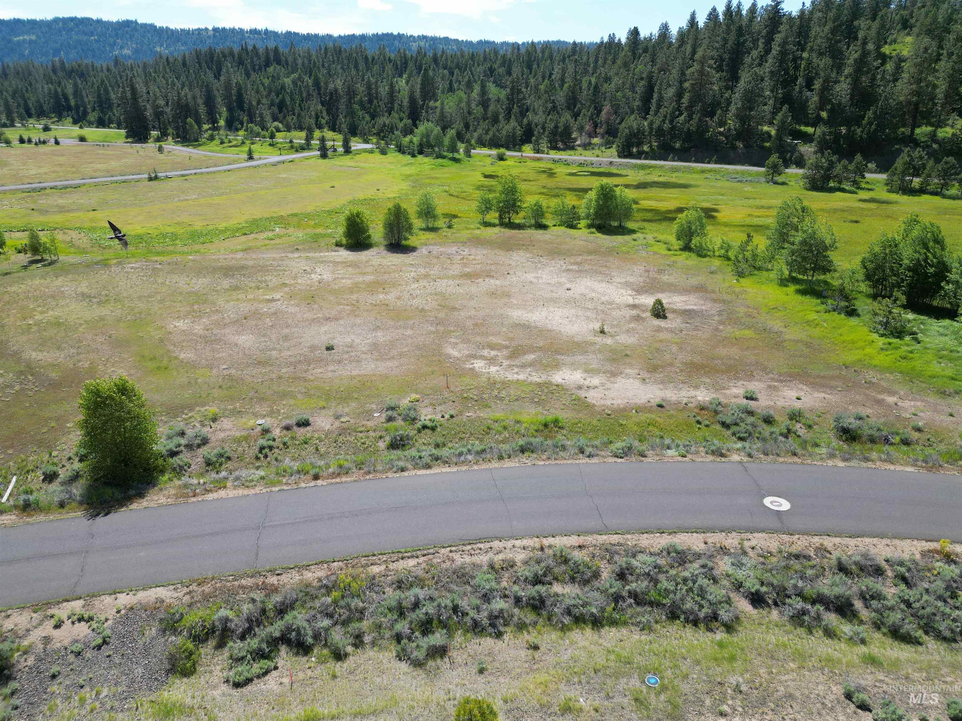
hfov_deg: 71.6
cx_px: 481
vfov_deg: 56.8
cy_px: 360
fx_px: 667
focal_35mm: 24
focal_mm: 6.72
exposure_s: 1/2000
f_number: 1.7
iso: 140
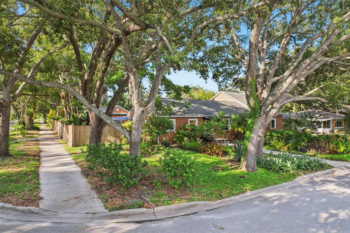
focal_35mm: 22
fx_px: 214
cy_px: 116
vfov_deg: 57.2
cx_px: 175
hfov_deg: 78.6
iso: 100
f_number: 2.8
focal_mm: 8.38
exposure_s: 1/320
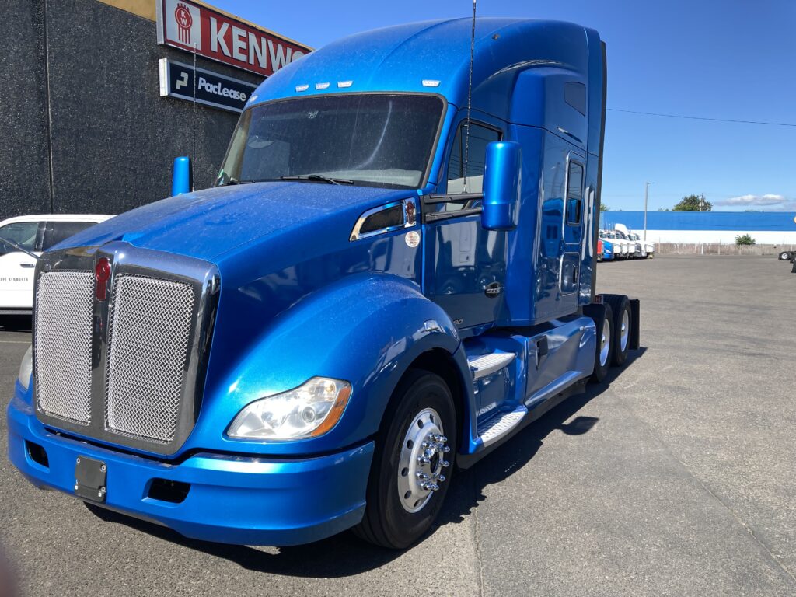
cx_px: 398
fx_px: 644
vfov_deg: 49.7
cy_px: 298
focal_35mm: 28
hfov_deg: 63.4
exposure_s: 1/1245
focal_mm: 3.99
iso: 20
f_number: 1.8
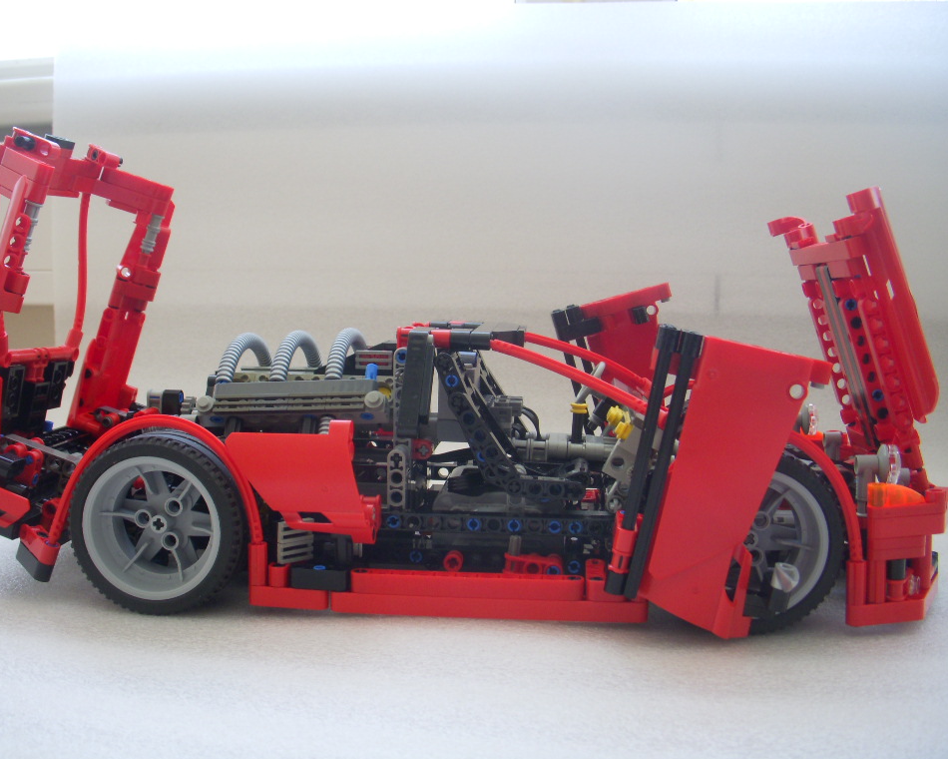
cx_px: 439
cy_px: 382
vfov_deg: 37.3
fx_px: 1122
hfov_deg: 45.8
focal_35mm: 40
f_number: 3.3
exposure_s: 1/50
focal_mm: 6.3
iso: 100
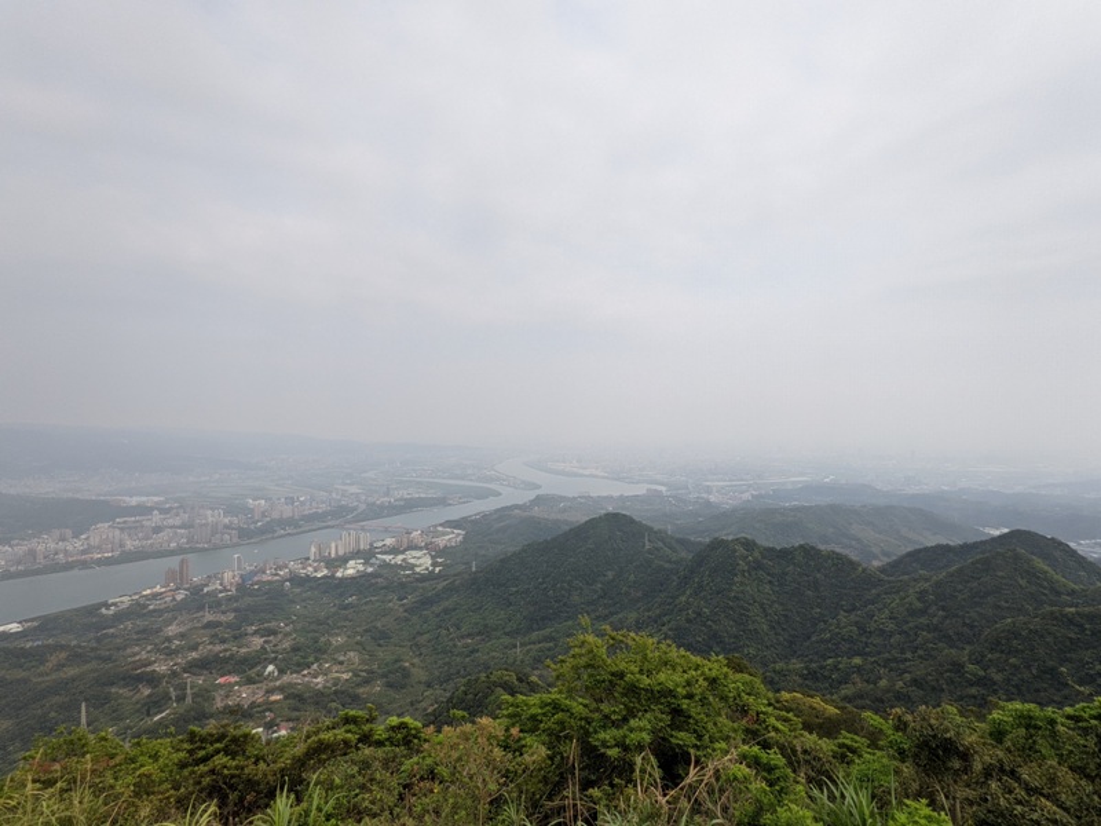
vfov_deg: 78.1
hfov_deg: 94.5
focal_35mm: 16
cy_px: 413
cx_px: 550
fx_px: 509
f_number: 2.2
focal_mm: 2.22
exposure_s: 1/693
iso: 54
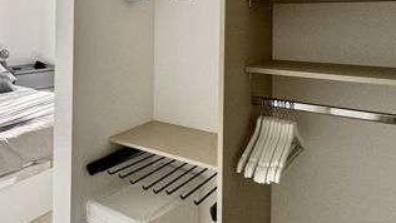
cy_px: 25
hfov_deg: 55.3
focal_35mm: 34
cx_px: 100
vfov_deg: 33.0
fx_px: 357
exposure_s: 1/99
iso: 125
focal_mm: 2.22
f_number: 2.2
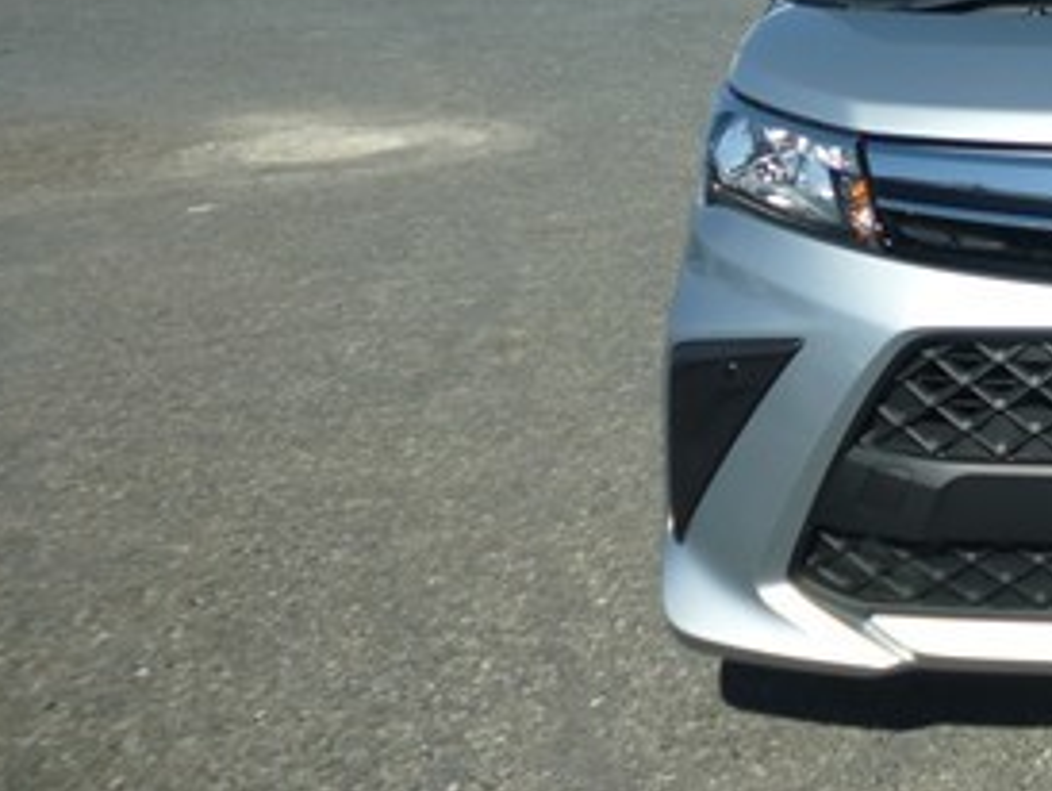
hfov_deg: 30.2
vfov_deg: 24.9
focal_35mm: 56
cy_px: 0
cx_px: 1202
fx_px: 1703
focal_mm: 4.3
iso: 100
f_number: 9
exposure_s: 1/320
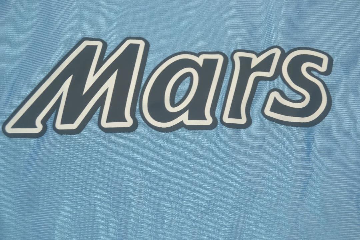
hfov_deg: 43.6
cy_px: 120
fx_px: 450
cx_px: 180
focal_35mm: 45
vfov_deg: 29.9
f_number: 4.5
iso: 200
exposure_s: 1/80
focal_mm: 30
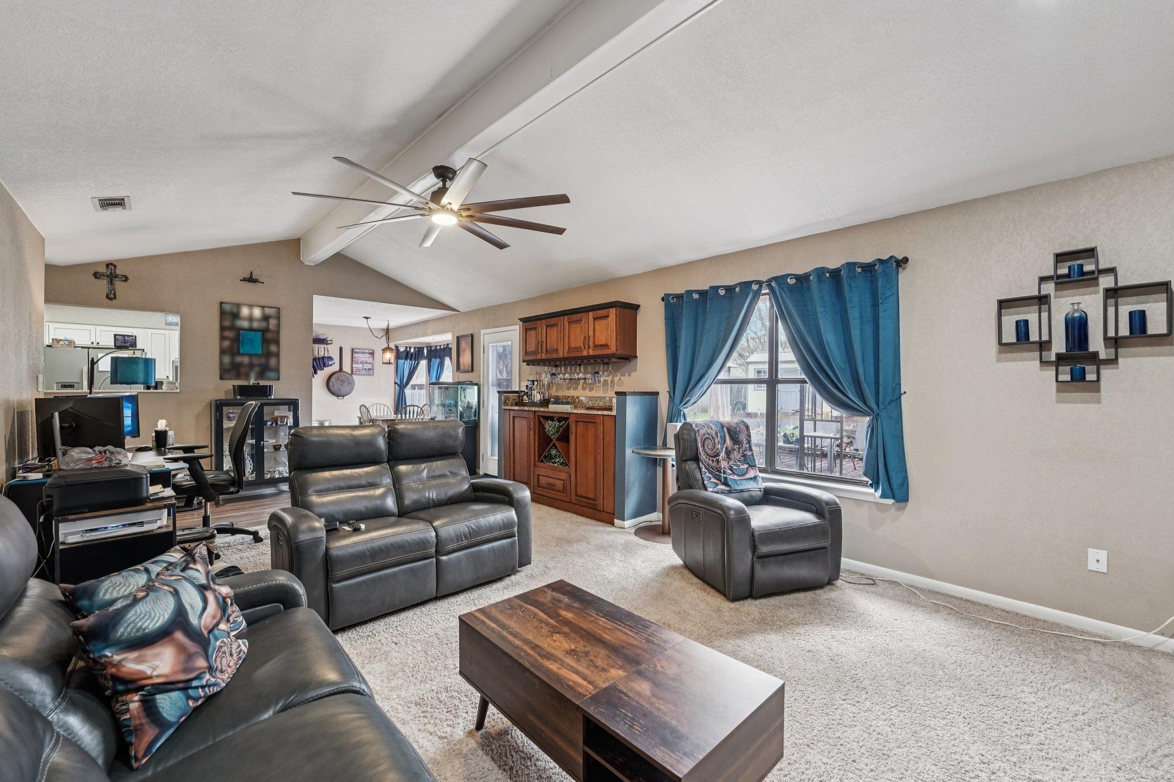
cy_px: 391
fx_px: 456
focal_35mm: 14
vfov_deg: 81.2
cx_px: 587
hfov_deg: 104.3
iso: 400
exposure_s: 1/6
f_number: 8
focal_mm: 14
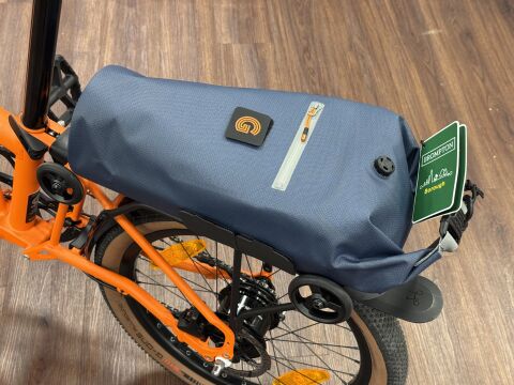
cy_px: 192
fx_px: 713
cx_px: 257
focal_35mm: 48
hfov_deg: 39.7
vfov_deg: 30.3
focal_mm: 6.76
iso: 250
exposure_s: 1/50
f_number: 1.78
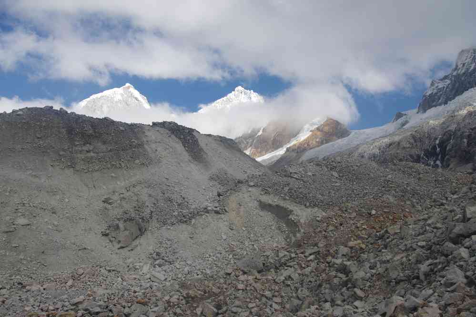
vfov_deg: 38.4
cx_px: 238
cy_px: 158
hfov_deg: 55.1
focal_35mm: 34
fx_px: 456
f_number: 11
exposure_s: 1/125
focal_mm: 23
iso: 200
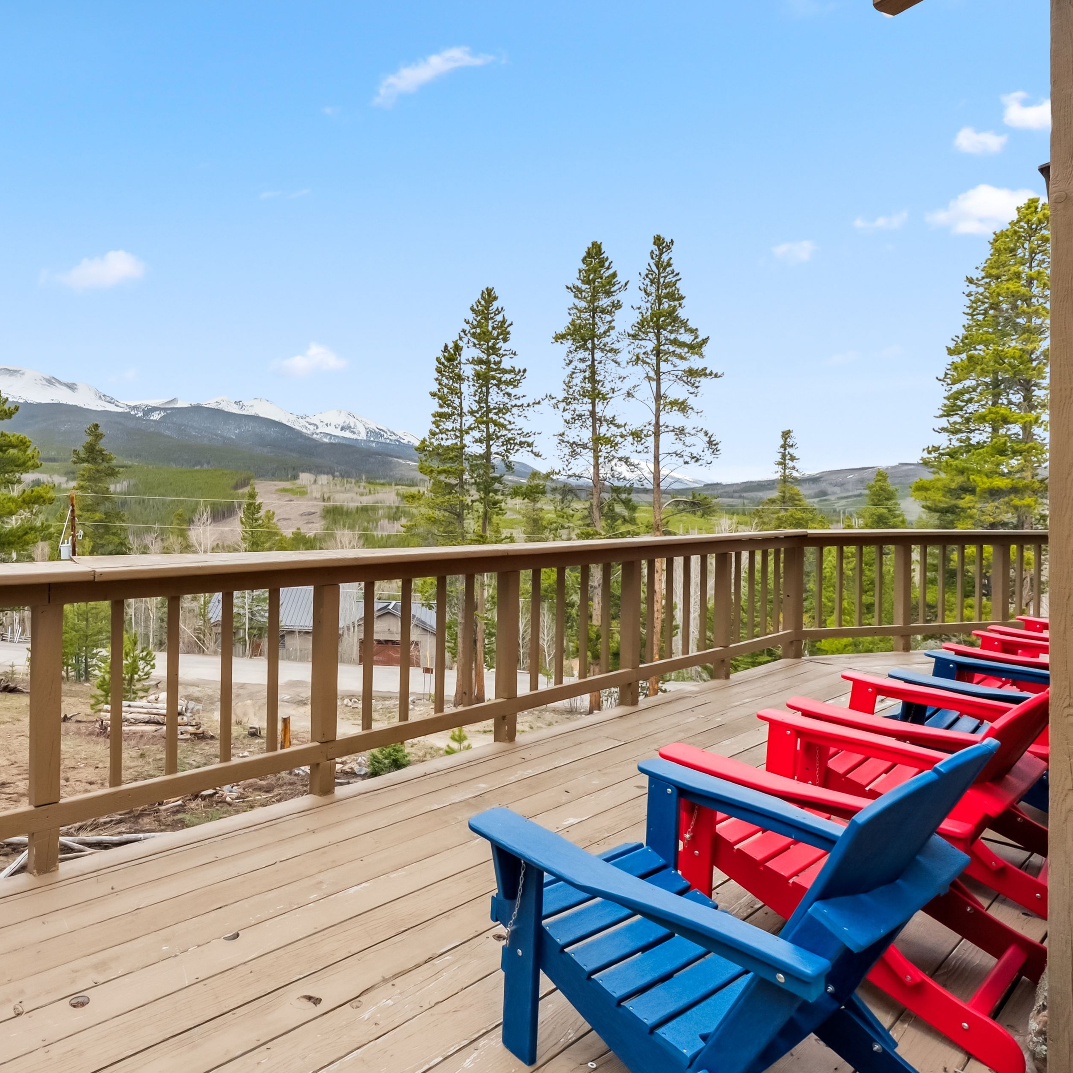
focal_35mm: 20
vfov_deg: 74.6
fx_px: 701
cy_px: 485
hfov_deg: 71.4
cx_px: 314
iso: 800
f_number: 8
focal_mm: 14
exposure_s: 1/1250
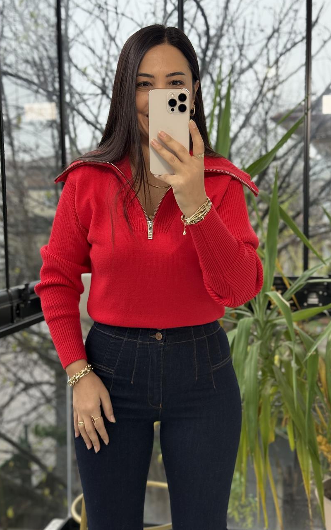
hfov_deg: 24.4
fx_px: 765
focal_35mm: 53
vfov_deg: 38.2
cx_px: 182
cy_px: 273
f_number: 1.78
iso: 100
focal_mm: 6.76
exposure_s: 1/104
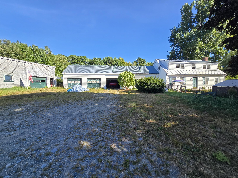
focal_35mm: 13
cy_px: 89
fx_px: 89
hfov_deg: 106.2
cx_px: 119
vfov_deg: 89.9
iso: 50
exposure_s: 1/1053
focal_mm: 2.2
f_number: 2.2
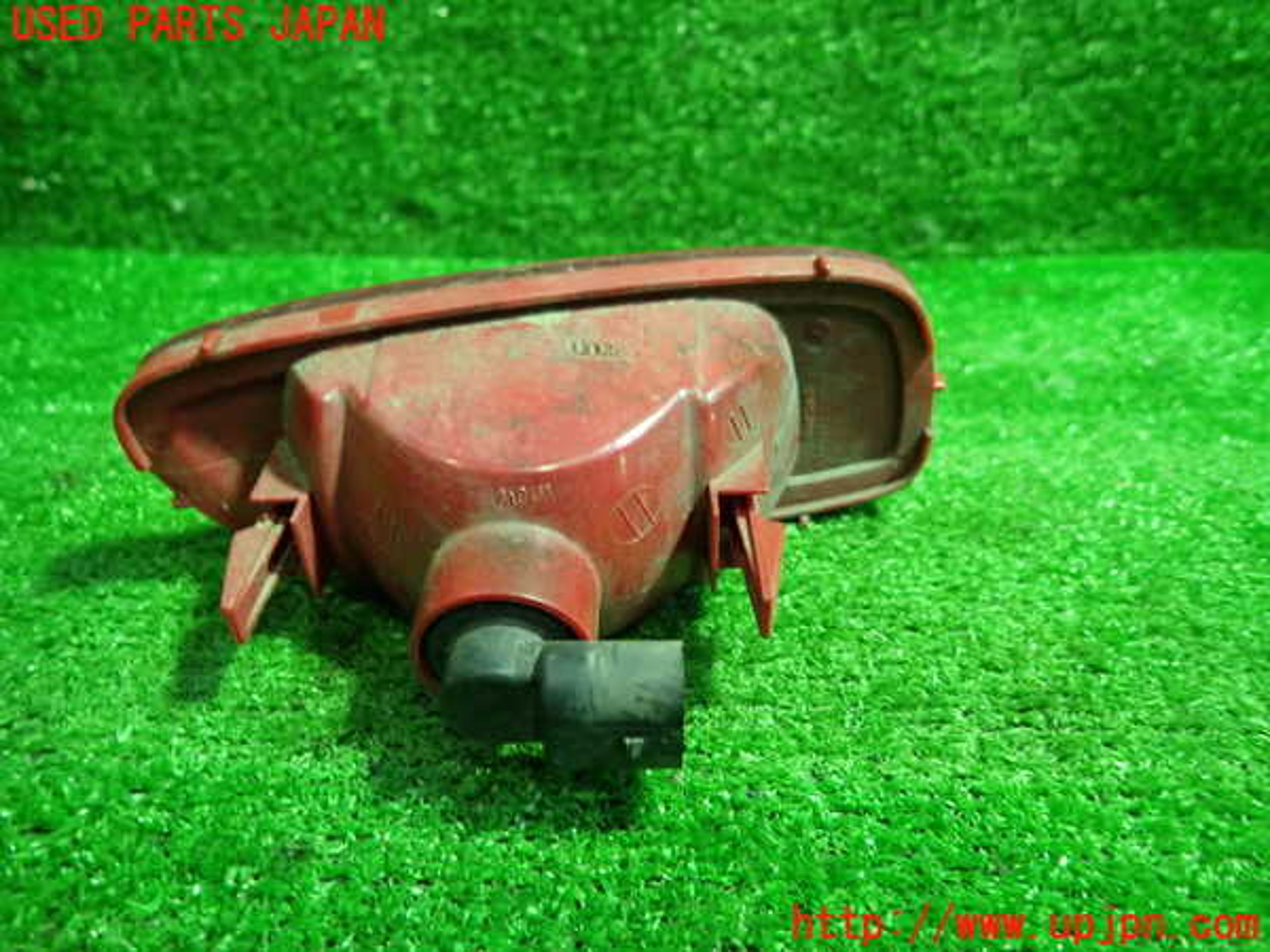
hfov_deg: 69.4
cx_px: 635
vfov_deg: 54.9
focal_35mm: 25
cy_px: 476
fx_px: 917
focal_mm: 4.5
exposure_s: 1/30
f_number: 2
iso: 500
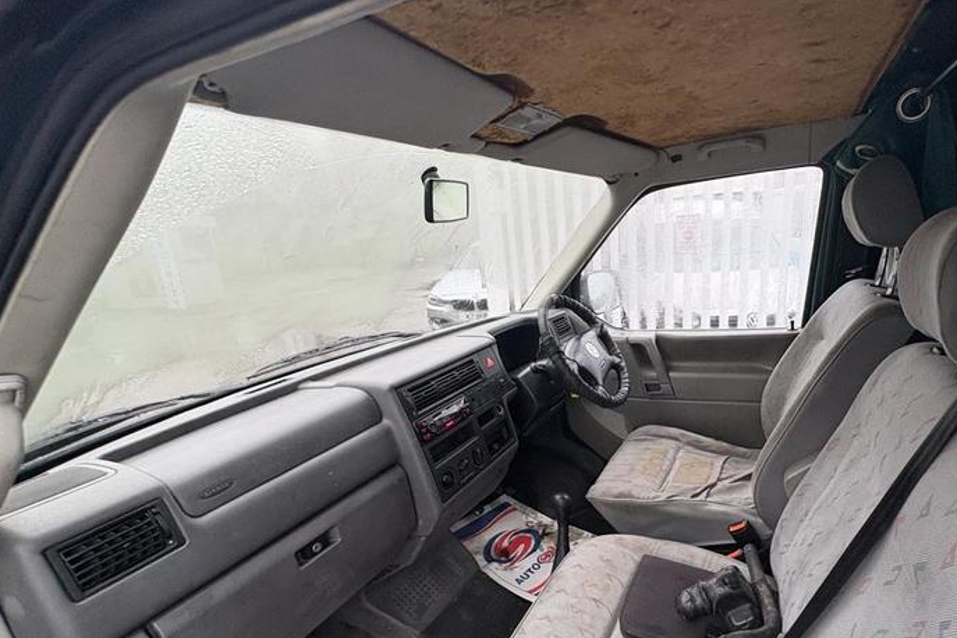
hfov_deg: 85.6
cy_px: 373
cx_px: 584
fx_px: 505
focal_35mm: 19
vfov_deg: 64.1
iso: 250
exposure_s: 1/67
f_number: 2.2
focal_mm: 2.22
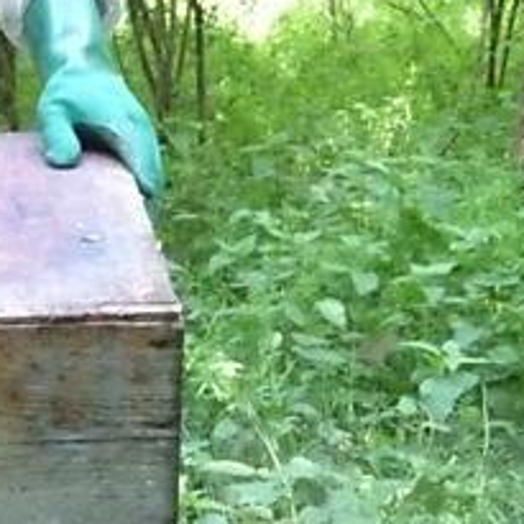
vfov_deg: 18.0
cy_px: 575
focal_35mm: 93
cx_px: -115
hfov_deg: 17.7
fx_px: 1593
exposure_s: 1/50
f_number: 3.3
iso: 800
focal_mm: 4.4
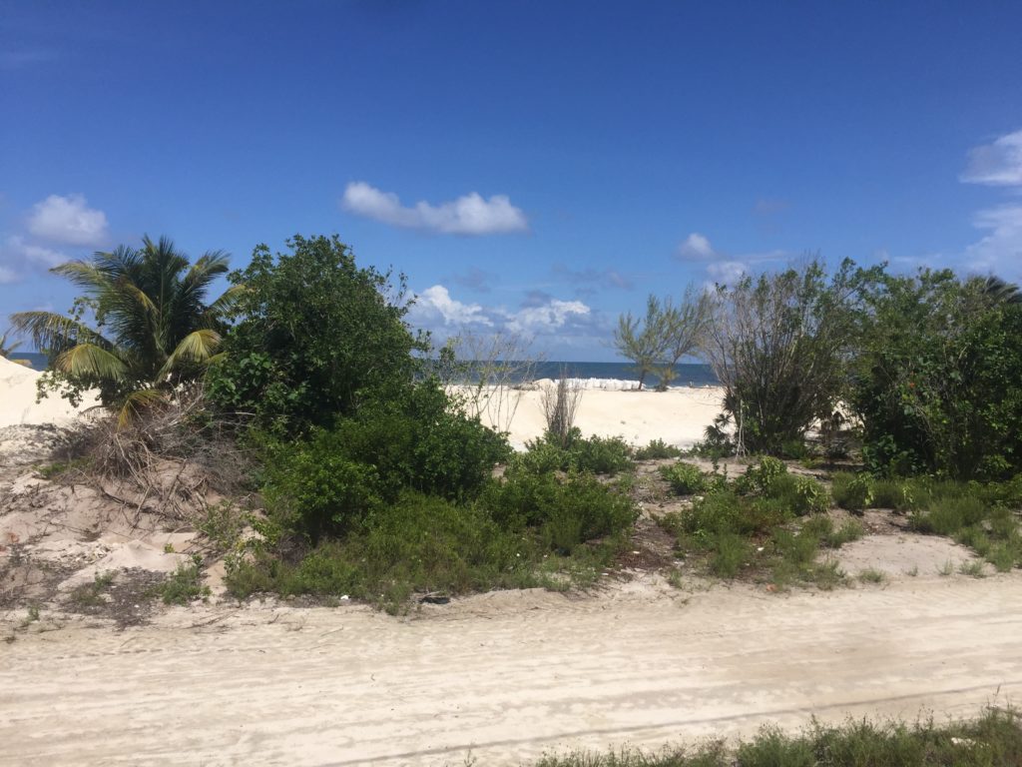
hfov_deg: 61.7
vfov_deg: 48.2
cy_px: 384
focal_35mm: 29
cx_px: 511
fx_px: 856
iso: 32
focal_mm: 4.15
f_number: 2.2
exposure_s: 1/3597
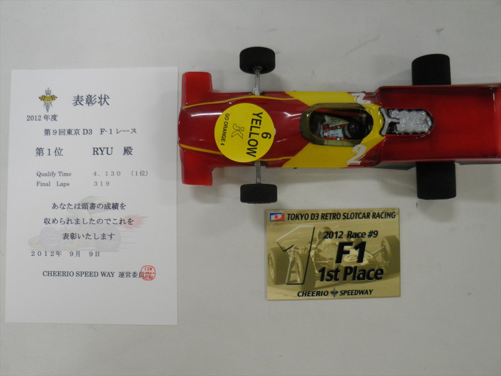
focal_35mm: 28
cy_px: 188
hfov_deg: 63.4
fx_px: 405
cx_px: 250
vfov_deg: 49.7
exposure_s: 1/30
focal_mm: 5
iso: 160
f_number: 3.2
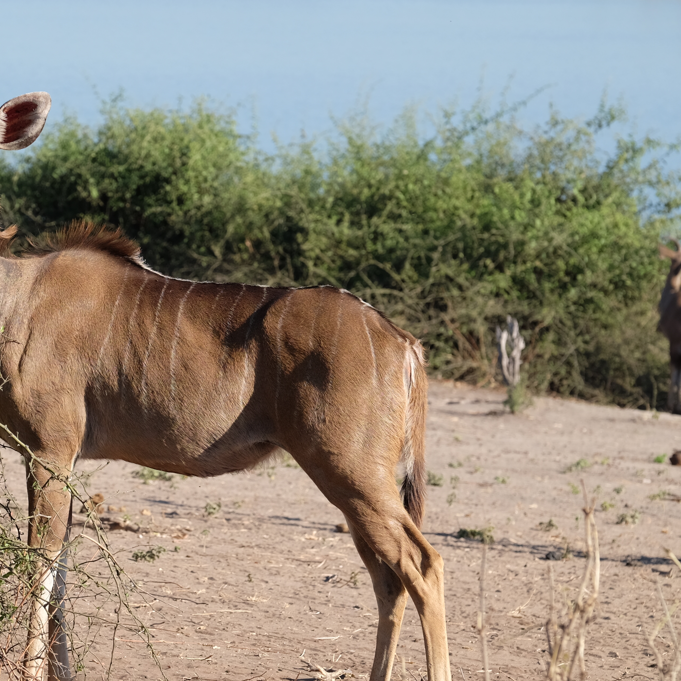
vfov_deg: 7.0
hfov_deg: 7.0
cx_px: 83
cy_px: 368
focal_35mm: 250
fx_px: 5564
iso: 200
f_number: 5.6
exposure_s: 1/400
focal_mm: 102.2
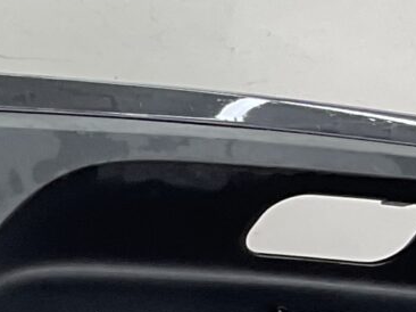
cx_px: -442
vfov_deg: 7.1
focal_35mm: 203
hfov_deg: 9.1
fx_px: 2438
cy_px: 574
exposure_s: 1/120
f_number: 1.8
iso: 32
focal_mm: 3
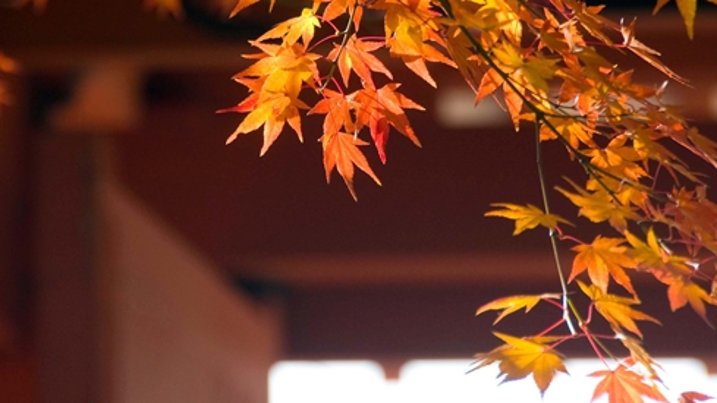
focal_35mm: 513
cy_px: 29
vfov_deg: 2.4
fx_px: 9753
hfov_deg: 4.2
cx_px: 309
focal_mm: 200
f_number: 6.3
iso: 200
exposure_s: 1/160
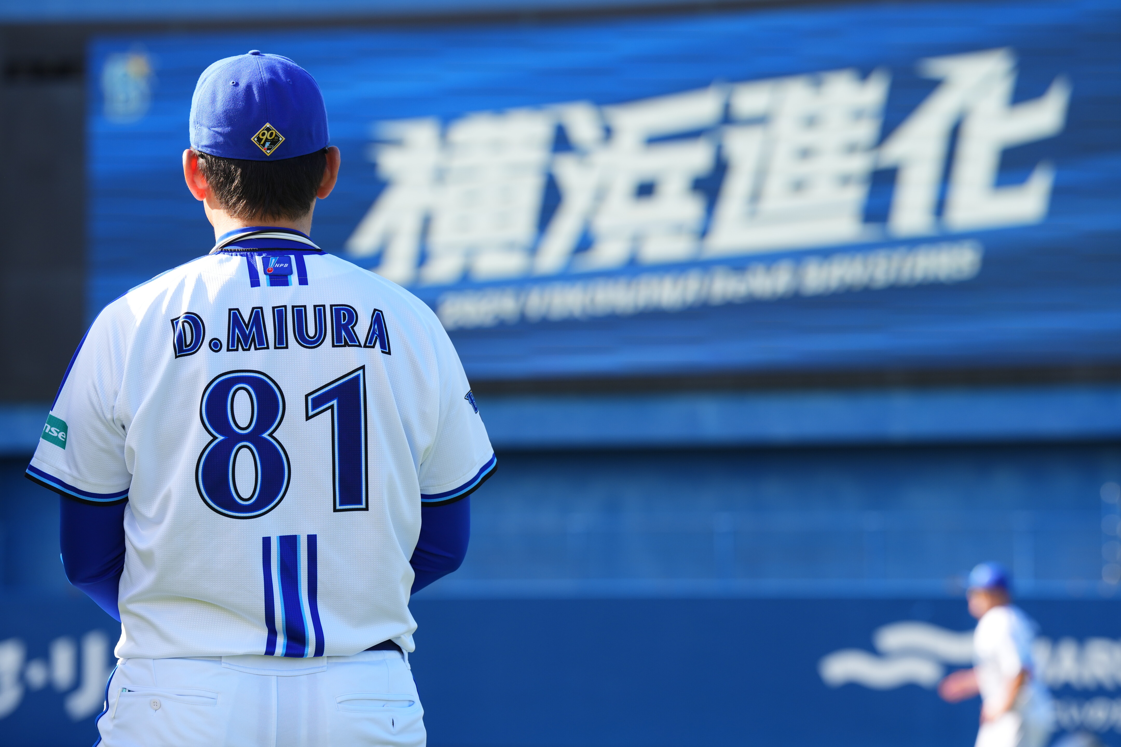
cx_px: 560
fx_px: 4235
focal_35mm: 136
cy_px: 374
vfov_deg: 10.1
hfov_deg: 15.1
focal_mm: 136
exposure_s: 1/1000
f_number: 4.5
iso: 320
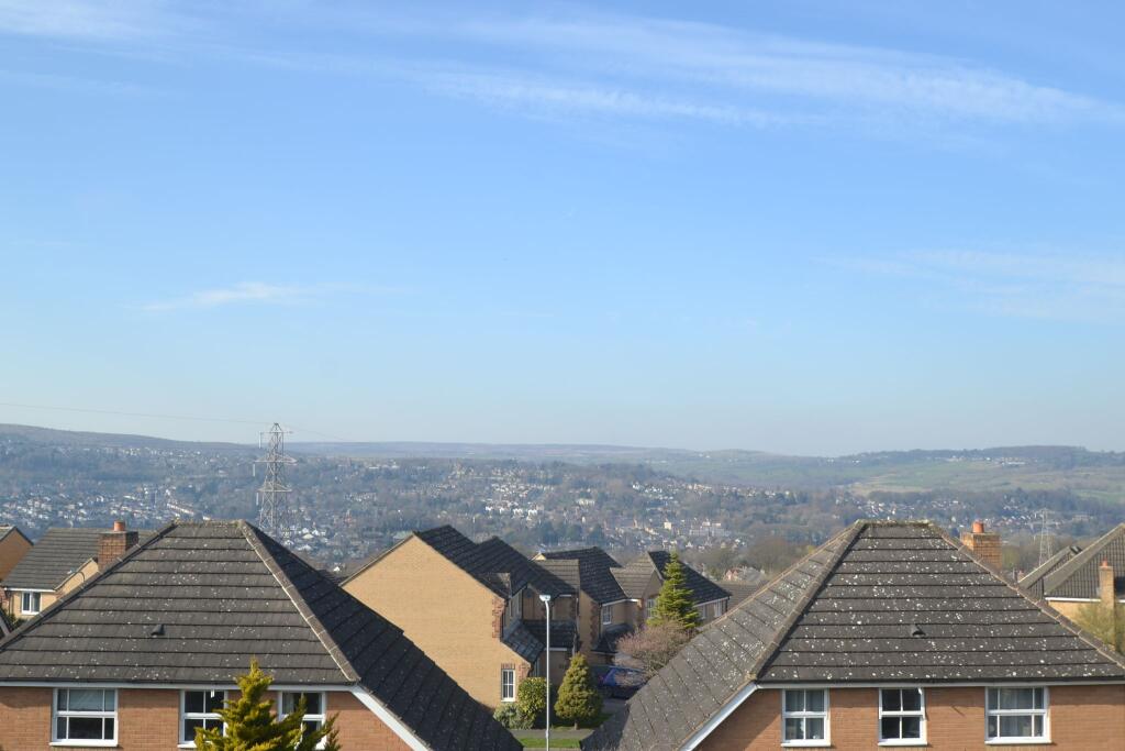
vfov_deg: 36.9
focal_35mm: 36
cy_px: 376
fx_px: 1125
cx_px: 562
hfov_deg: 53.1
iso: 100
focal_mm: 24
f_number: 6.3
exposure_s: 1/160
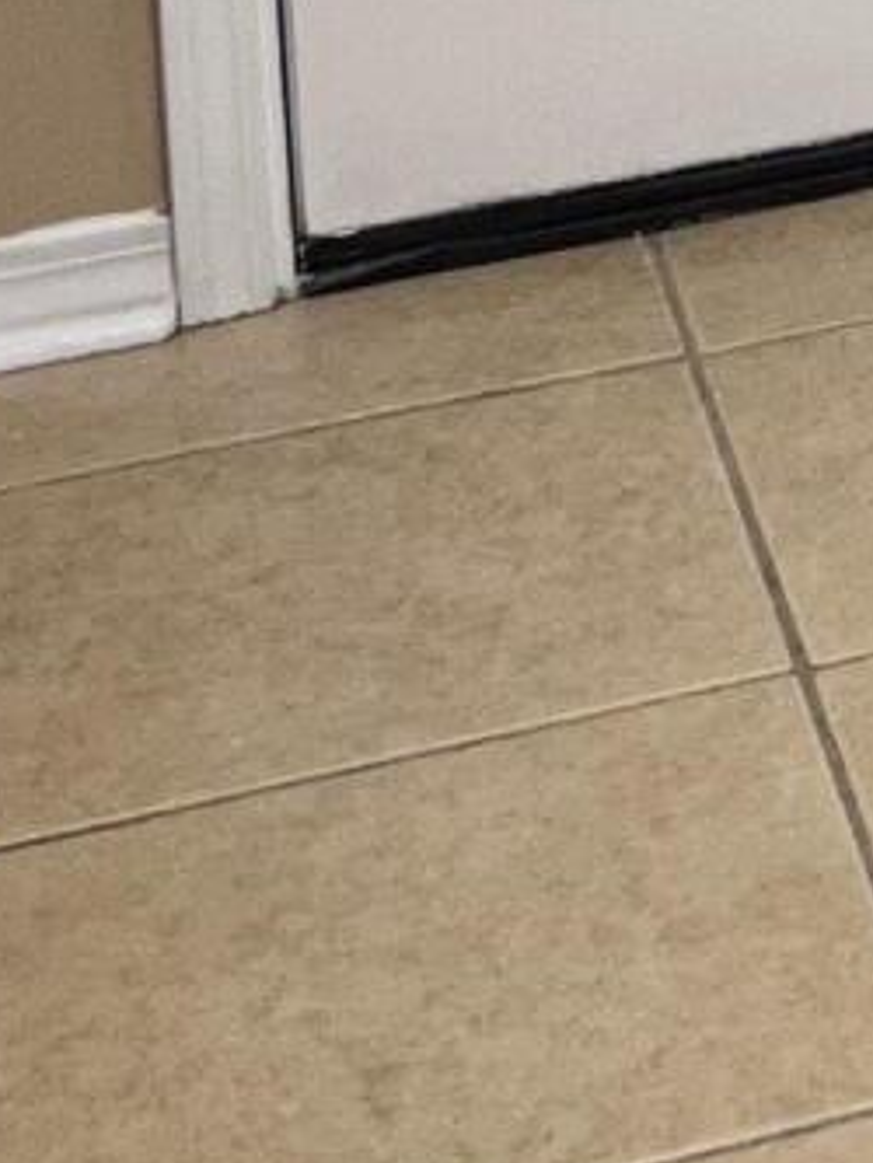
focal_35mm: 156
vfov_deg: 10.9
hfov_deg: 8.4
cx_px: 2347
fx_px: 5242
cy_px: -1558
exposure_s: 1/60
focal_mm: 5.7
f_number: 1.5
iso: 80
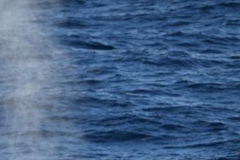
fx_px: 7979
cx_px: 61
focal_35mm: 1197
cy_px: 105
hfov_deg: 1.7
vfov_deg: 1.1
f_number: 6.3
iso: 640
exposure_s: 1/8000
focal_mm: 480
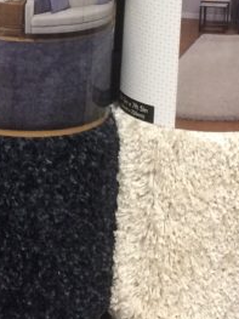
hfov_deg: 12.8
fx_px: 1041
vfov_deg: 16.7
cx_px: -53
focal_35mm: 113
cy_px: -63
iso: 160
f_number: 2.2
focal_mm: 4.15
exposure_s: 1/33
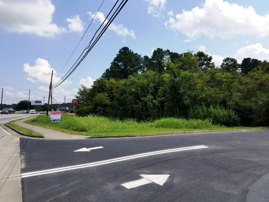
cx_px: 134
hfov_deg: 67.3
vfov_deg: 53.1
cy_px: 101
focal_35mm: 26
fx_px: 202
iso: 50
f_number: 1.7
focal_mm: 4.25
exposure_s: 1/2616
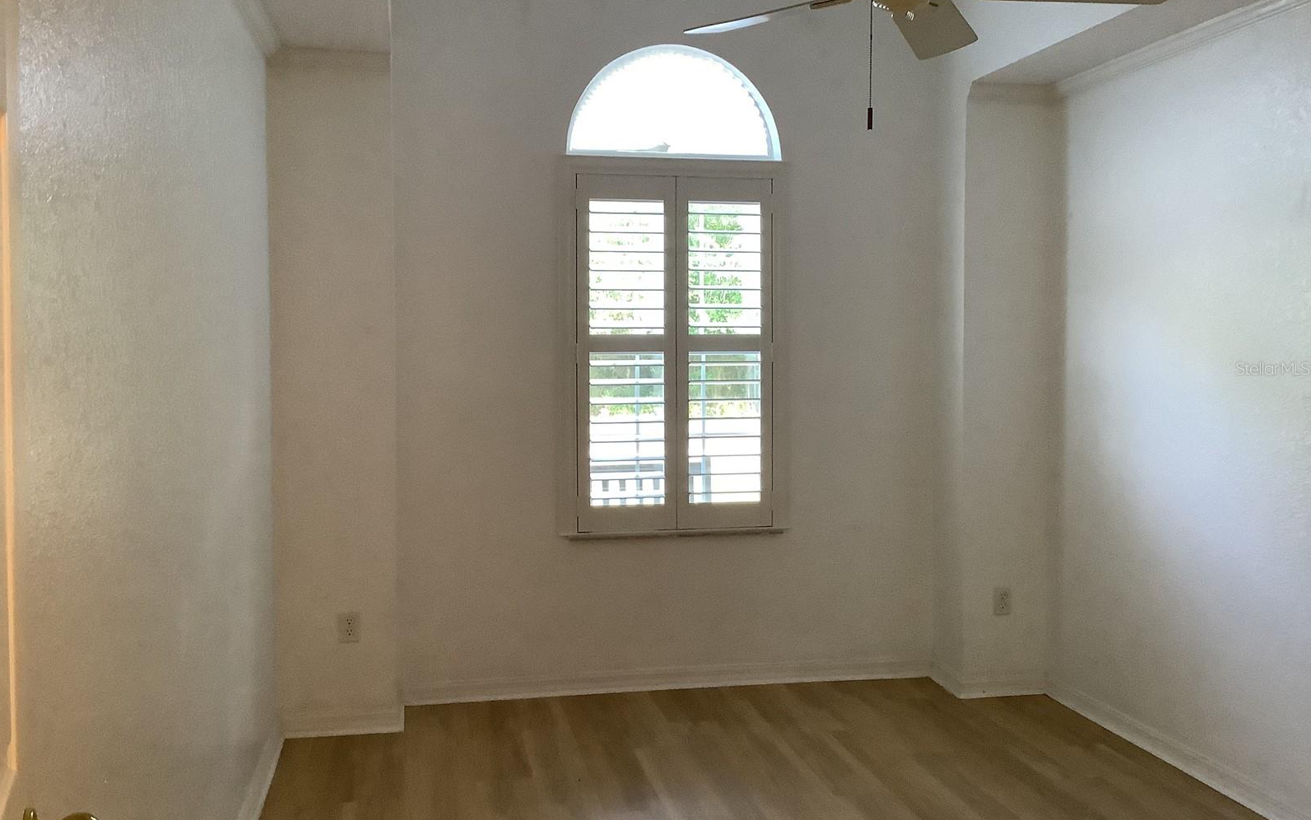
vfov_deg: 38.3
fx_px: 1179
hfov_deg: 58.1
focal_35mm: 33
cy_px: 368
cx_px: 655
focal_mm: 3.3
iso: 250
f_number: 2.4
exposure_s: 1/60
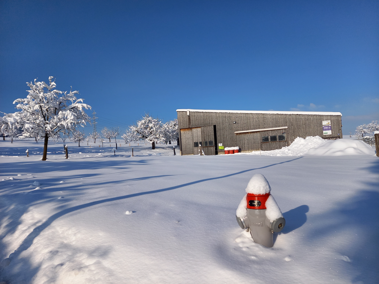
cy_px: 142
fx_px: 274
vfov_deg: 54.9
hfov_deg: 69.4
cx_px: 190
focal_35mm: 25
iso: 50
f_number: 2
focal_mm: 4.6
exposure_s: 1/2283
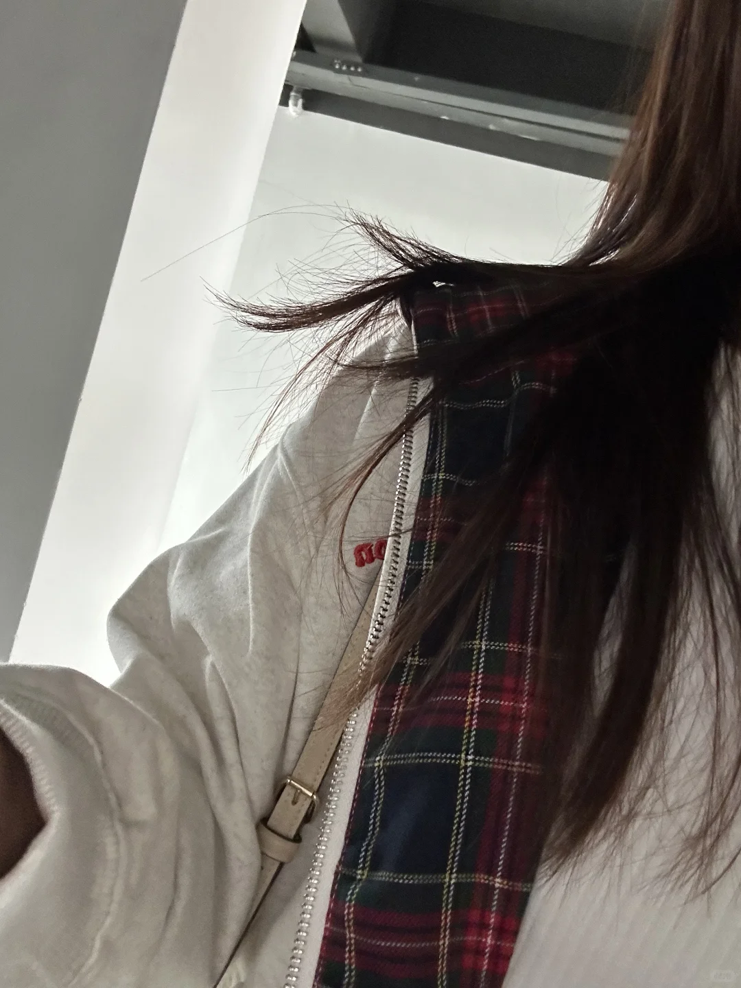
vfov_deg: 60.0
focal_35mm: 30
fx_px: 856
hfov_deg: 46.8
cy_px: 494
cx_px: 370
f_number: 1.9
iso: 250
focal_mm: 2.69
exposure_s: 1/50
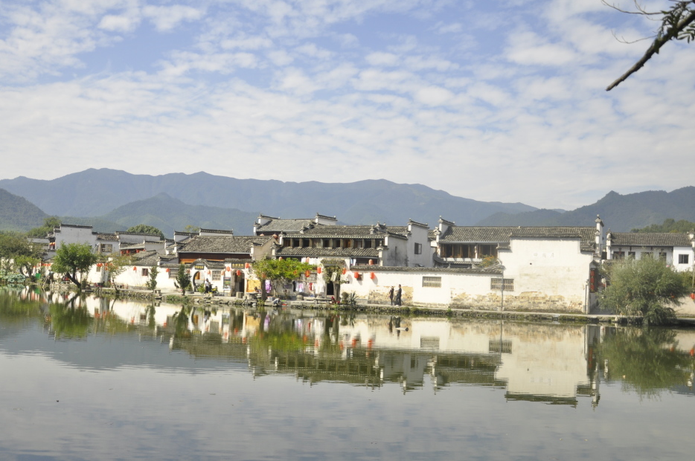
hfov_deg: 55.1
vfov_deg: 38.2
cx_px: 327
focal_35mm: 35
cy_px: 244
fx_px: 666
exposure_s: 1/2000
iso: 280
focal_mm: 21
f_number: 3.8
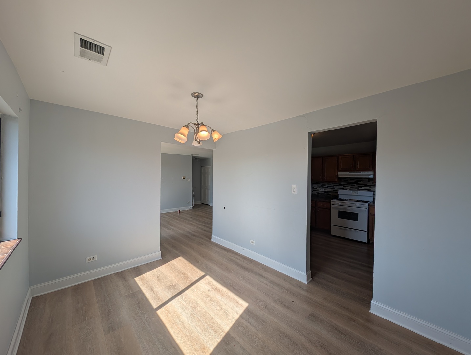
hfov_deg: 110.5
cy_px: 178
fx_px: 164
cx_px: 236
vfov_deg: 94.7
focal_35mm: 12
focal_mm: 2.23
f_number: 1.95
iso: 39
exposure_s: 1/600
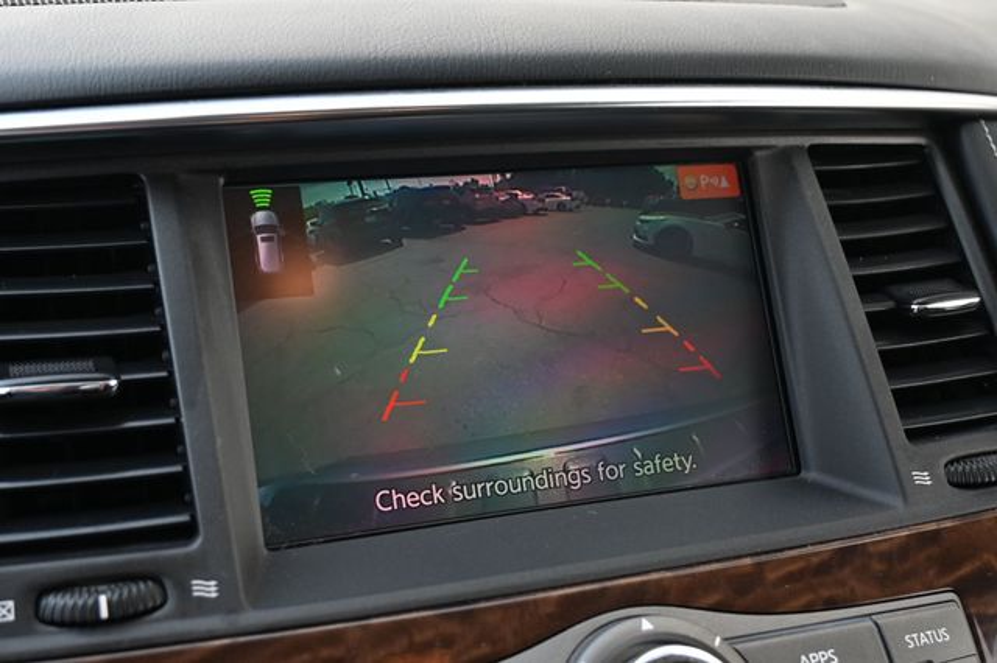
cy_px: 332
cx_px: 498
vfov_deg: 29.4
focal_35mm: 46
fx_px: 1266
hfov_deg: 43.0
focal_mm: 30.5
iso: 450
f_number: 4.8
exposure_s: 1/125
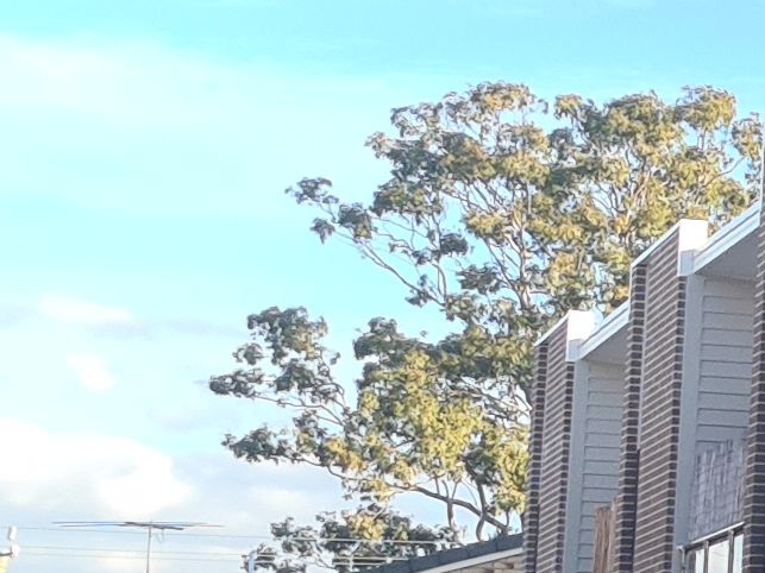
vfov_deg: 9.1
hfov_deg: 9.4
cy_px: 351
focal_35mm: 163
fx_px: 3602
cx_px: 2332
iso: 50
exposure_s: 1/655
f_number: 1.8
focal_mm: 5.4
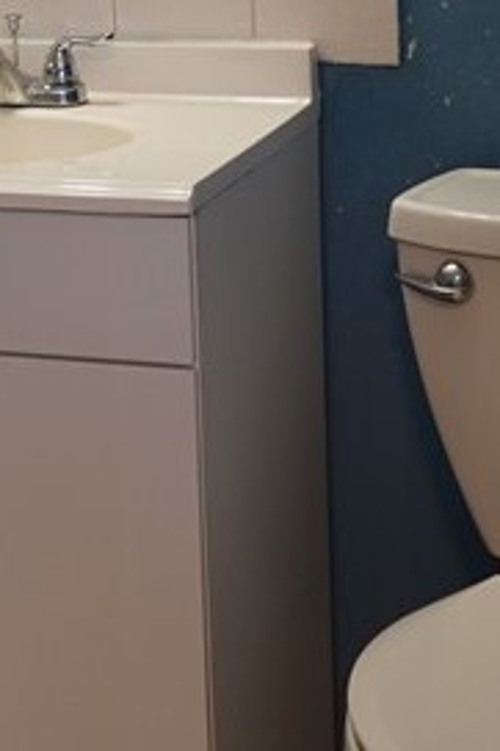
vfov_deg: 18.0
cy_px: 64
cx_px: 47
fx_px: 2336
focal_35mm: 112
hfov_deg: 12.1
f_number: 3.5
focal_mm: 28
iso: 400
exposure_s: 1/60
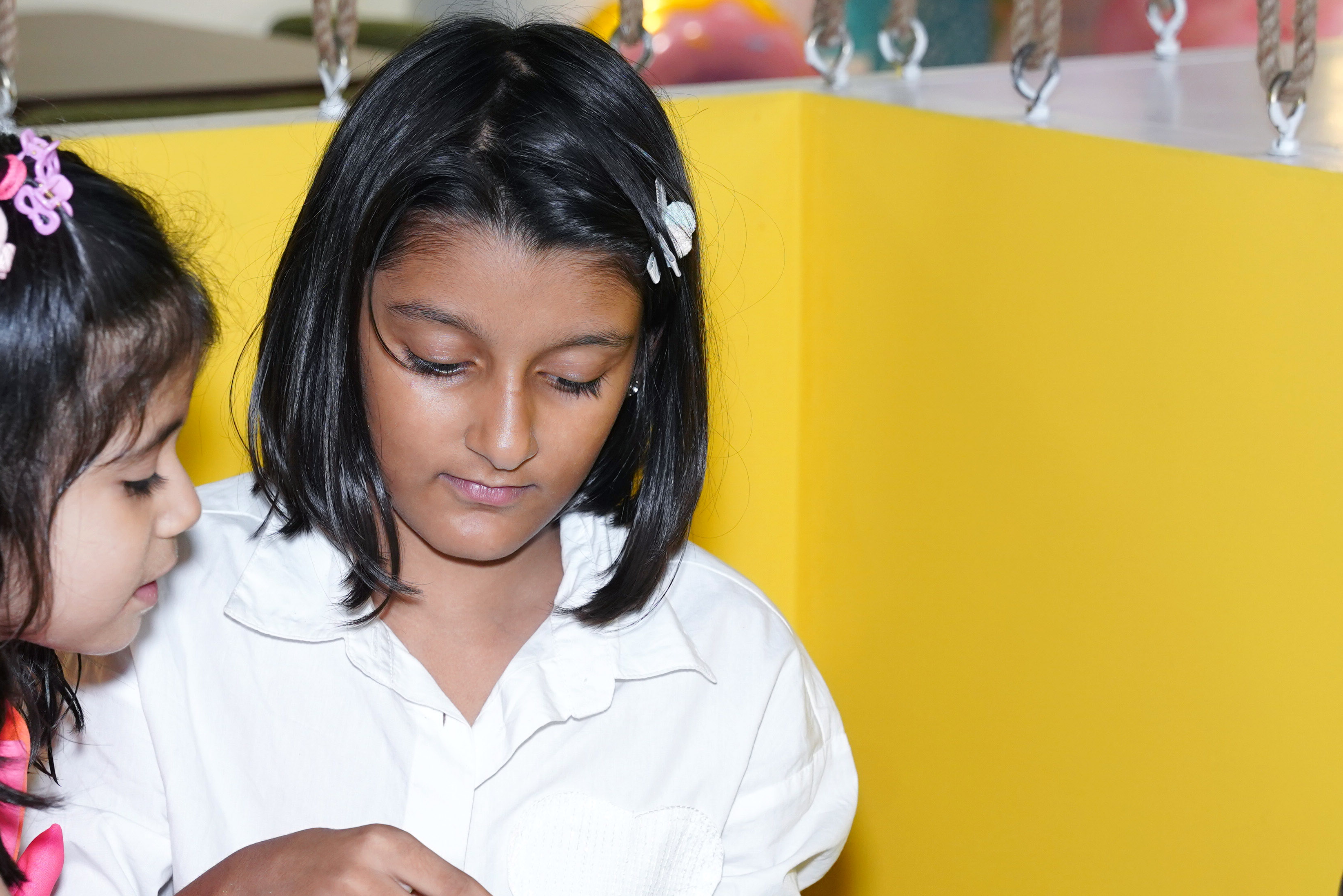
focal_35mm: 118
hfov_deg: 17.4
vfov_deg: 11.6
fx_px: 4391
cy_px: 659
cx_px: 573
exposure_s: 1/160
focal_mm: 48.7
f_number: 4
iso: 800
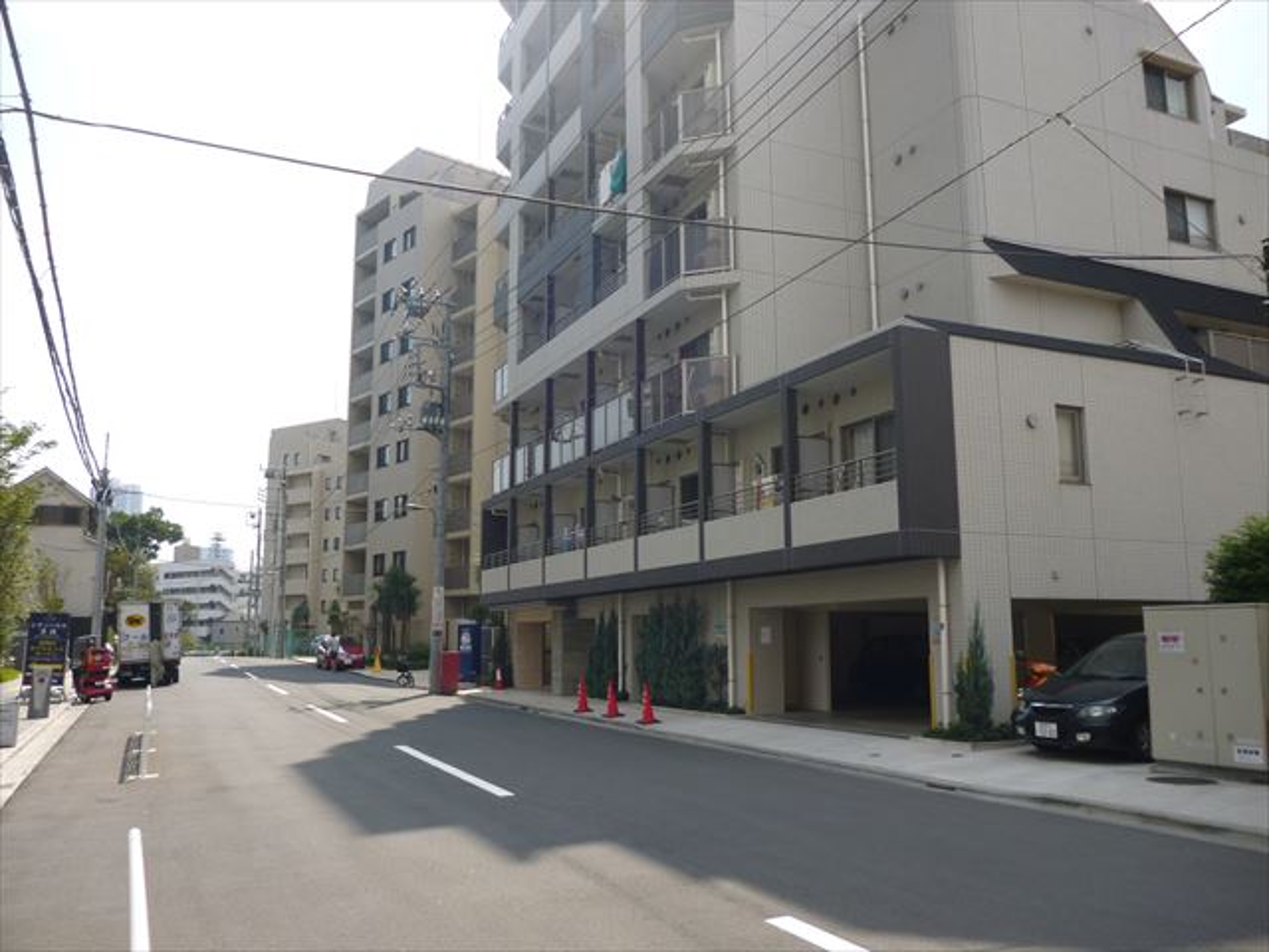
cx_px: 634
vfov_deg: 49.7
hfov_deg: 63.4
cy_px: 476
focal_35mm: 28
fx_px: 1026
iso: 100
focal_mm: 5
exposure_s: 1/100
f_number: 9
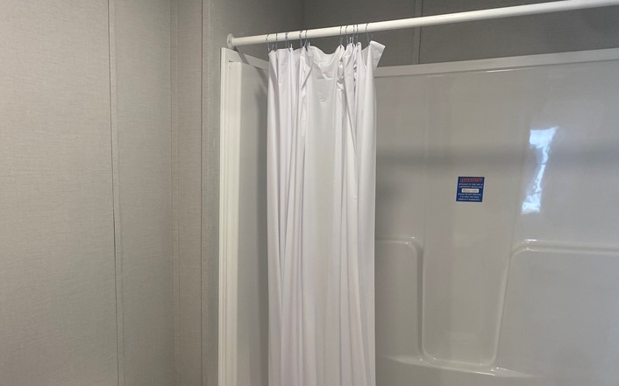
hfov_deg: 48.3
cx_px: 195
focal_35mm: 40
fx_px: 675
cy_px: 302
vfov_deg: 31.3
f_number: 1.8
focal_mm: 4.25
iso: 64
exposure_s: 1/60
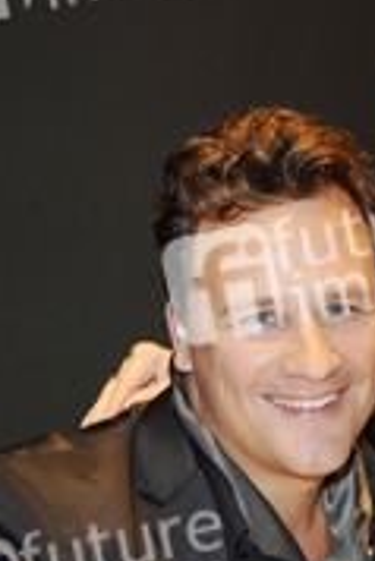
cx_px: 416
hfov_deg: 9.3
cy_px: 429
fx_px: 2277
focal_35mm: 146
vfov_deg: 14.0
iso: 1000
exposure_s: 1/40
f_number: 5.6
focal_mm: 65
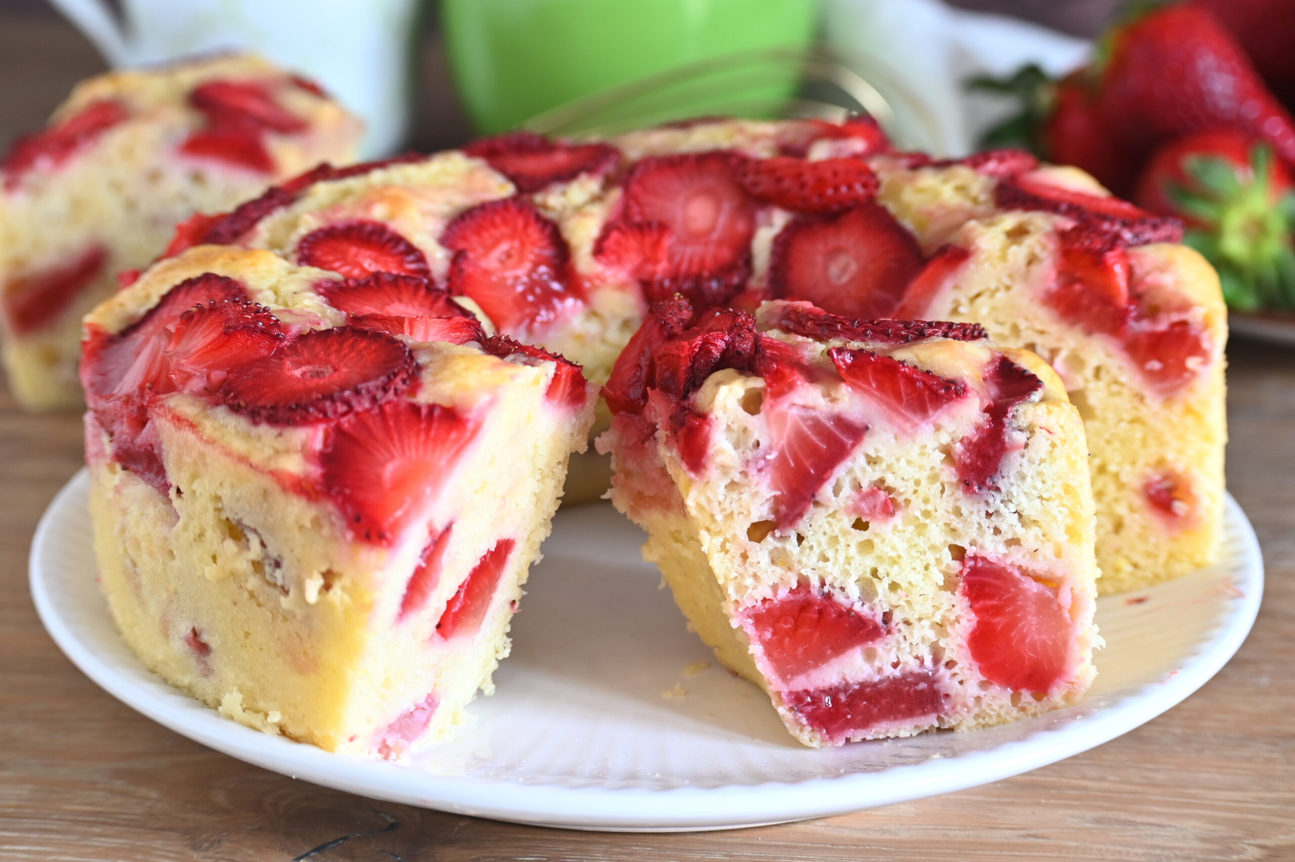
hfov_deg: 22.6
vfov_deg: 15.2
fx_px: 3236
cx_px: 648
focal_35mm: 90
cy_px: 431
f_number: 5.6
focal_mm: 60
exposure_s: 1/20
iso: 200
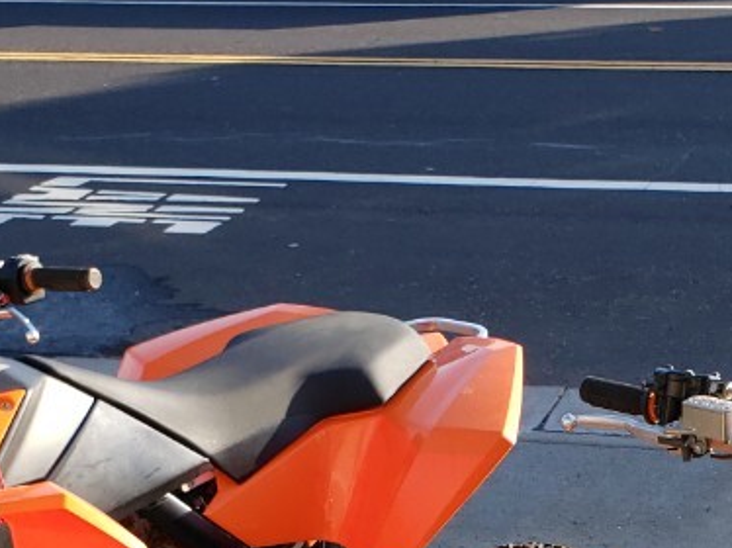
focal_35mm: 89
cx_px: 558
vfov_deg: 15.2
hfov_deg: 21.8
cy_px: 847
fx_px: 1881
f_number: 2.4
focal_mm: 4.3
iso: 50
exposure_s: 1/343
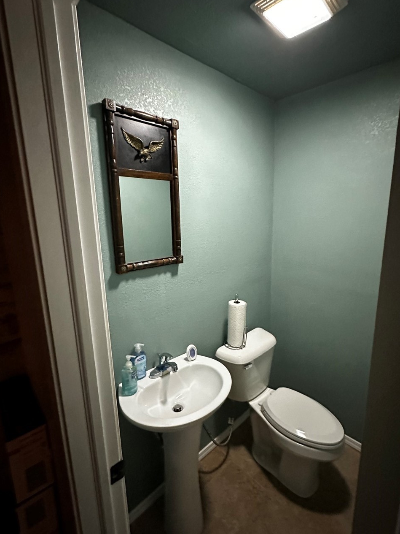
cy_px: 264
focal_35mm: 17
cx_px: 204
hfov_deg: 74.7
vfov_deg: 91.0
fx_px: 262
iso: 1000
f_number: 2.2
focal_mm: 2.22
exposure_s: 1/60
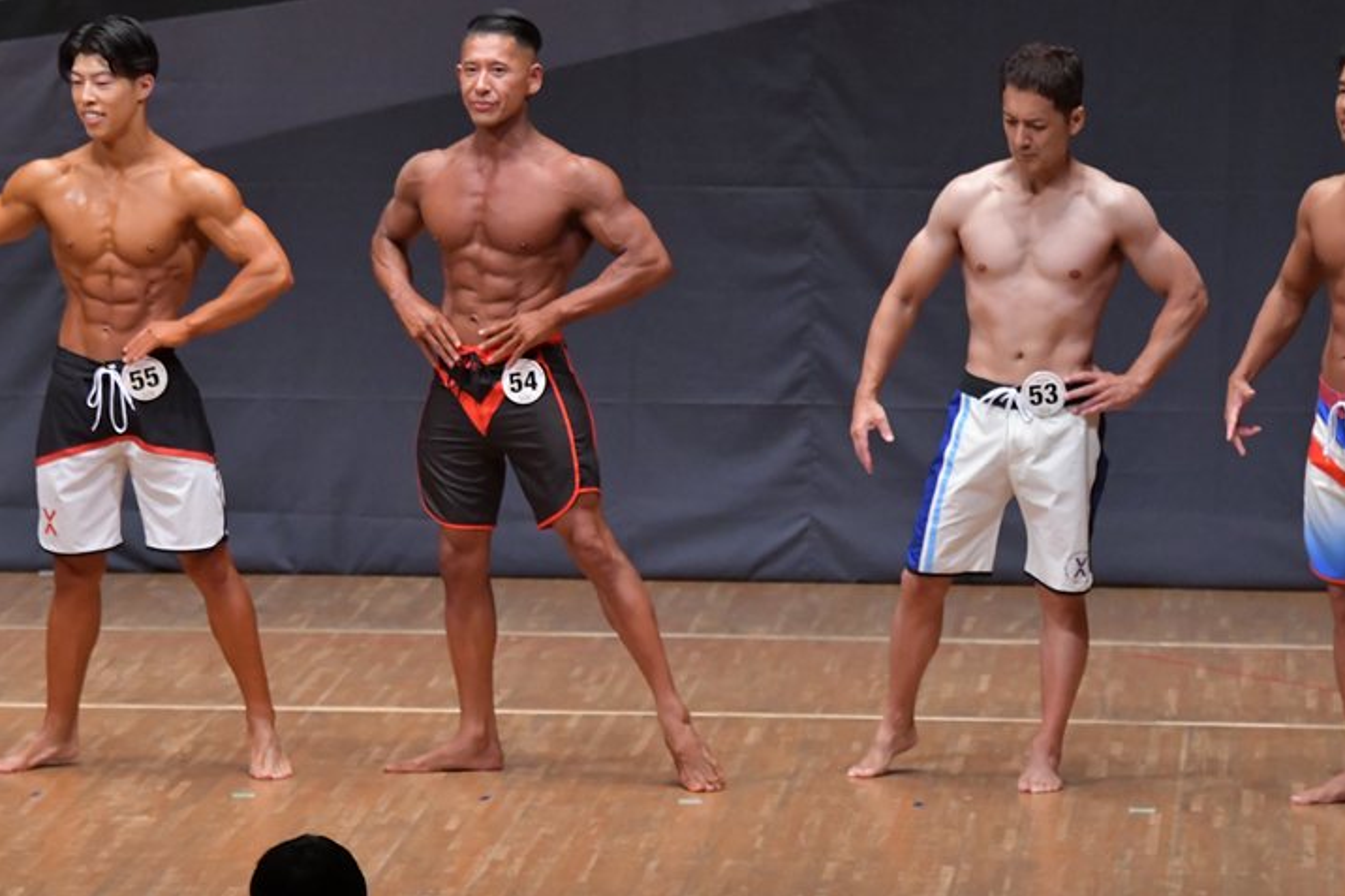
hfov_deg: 7.5
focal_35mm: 276
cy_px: 423
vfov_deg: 5.0
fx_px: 10309
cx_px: 634
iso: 6400
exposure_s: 1/400
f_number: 5.6
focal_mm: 170
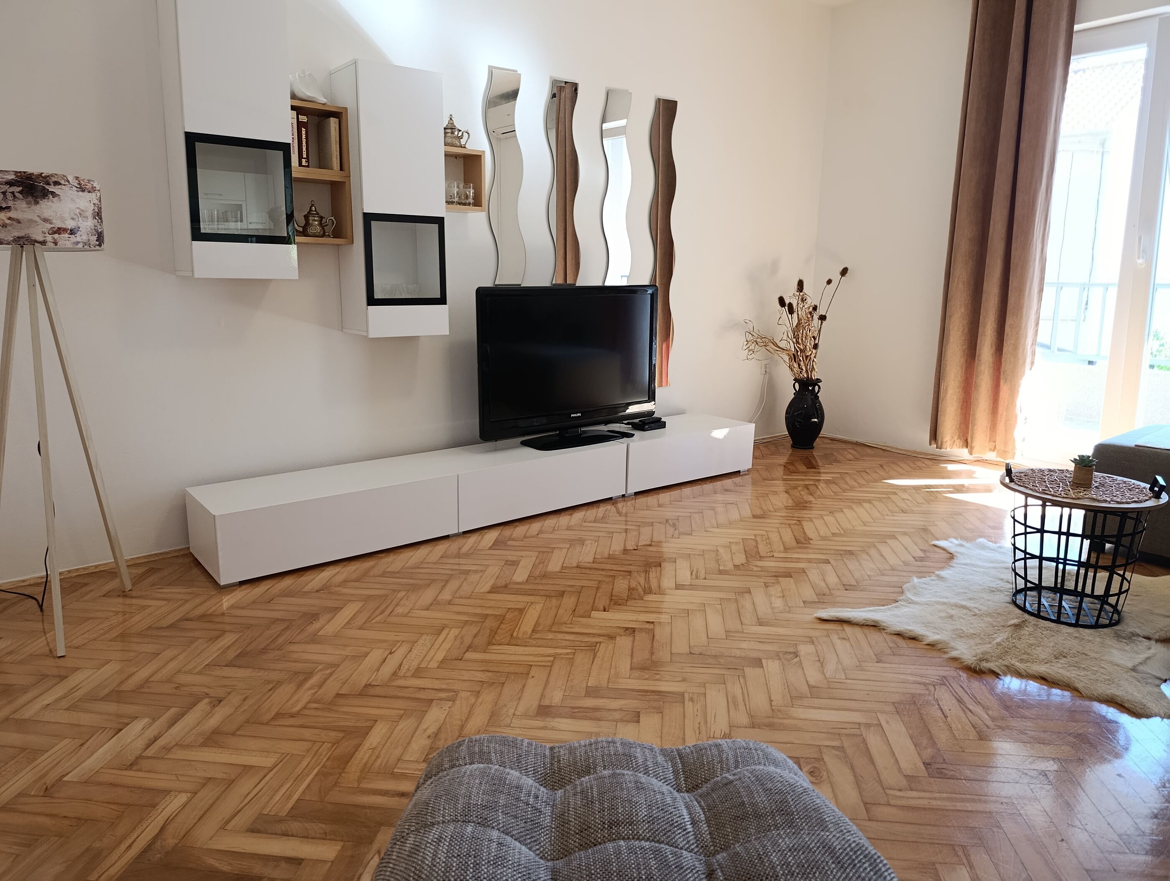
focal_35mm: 23
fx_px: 778
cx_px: 585
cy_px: 440
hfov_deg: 73.8
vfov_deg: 59.0
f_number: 1.65
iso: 403
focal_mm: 6.11
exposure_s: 1/100
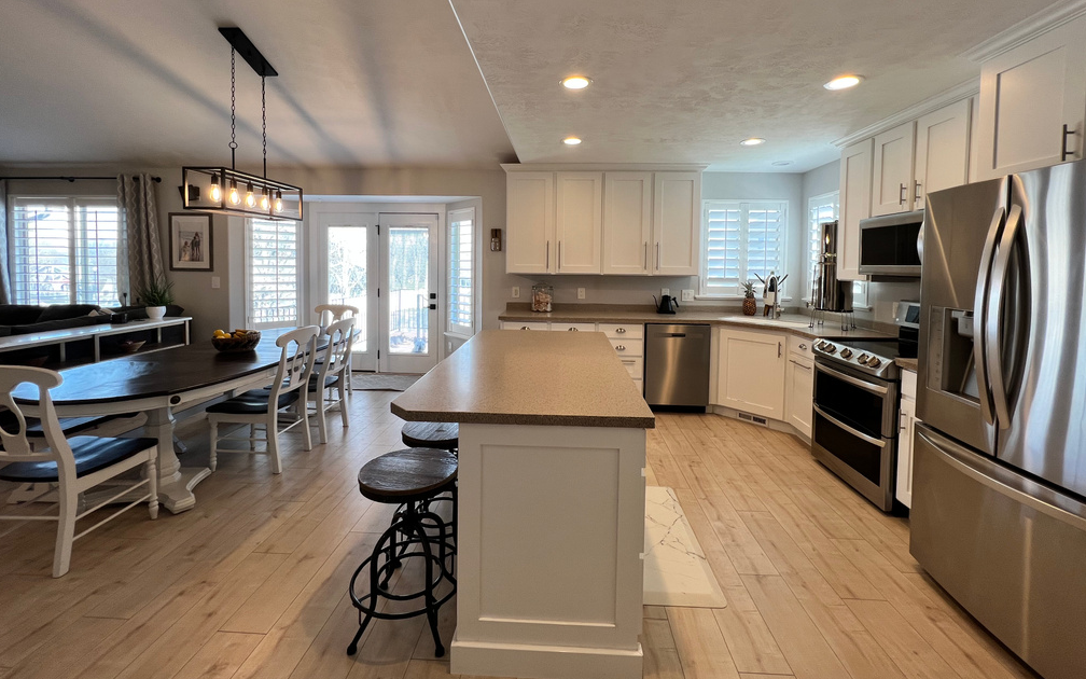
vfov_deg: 78.0
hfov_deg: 105.3
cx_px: 547
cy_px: 281
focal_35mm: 14
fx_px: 414
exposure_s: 1/120
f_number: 1.8
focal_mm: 1.57
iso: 50
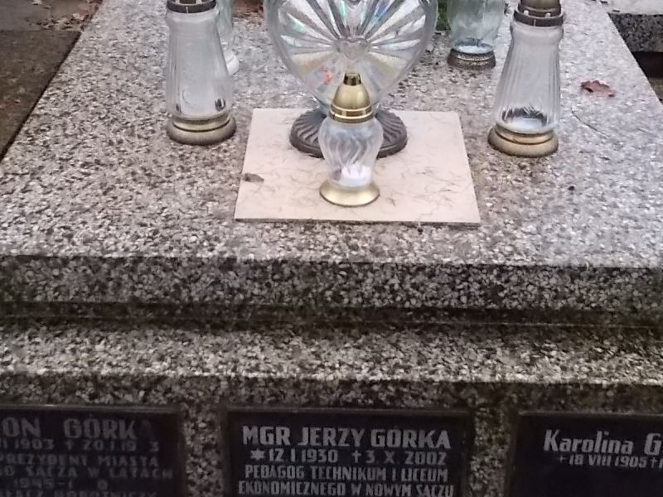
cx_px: 358
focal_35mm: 52
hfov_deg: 36.8
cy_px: 165
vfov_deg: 27.9
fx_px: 996
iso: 400
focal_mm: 4.6
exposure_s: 1/250
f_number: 3.2
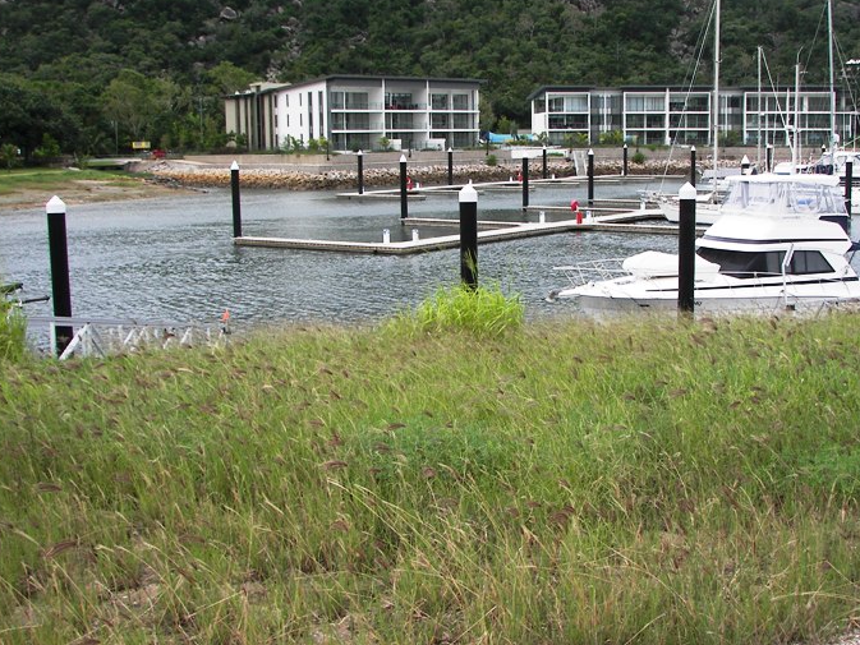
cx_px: 492
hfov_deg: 42.8
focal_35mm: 44
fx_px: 1093
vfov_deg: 32.8
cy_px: 272
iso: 50
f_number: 2.8
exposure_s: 1/640
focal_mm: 6.1
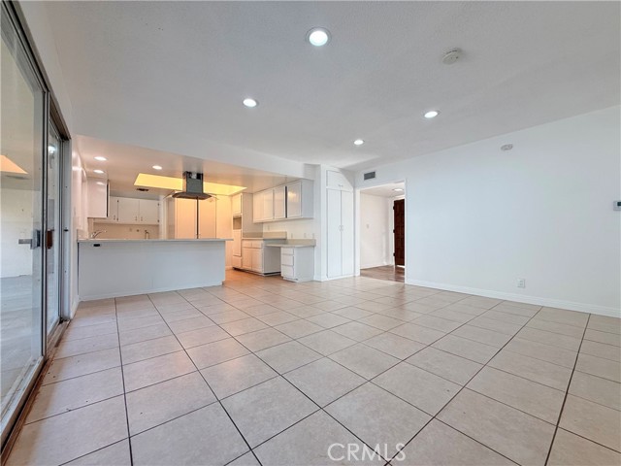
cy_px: 233
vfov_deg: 85.7
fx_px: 251
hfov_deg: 102.1
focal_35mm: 14
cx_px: 310
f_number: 2.2
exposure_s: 1/120
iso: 64
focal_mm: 2.22
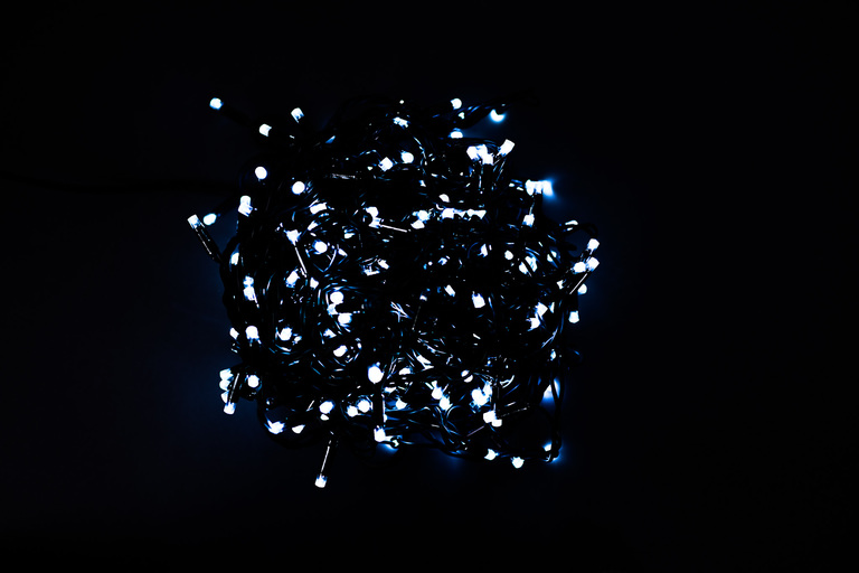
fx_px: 1193
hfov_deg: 39.6
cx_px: 430
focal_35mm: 50
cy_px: 286
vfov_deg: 27.0
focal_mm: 50
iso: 50
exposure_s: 1/45
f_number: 2
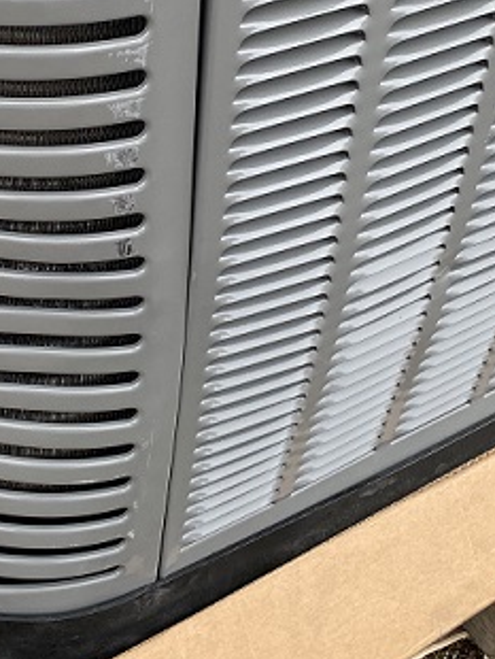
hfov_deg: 21.8
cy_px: 126
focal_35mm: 67
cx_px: 138
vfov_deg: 28.3
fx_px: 1276
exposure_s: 1/666
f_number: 1.8
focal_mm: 4.25
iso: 32
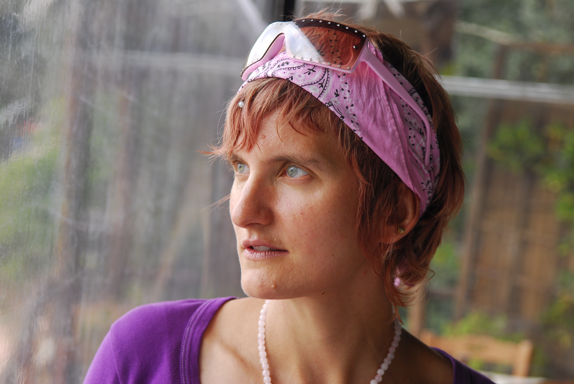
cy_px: 192
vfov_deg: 16.6
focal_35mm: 82
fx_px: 1317
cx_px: 287
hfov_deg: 24.6
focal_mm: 55
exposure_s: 1/125
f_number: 4.5
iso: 250
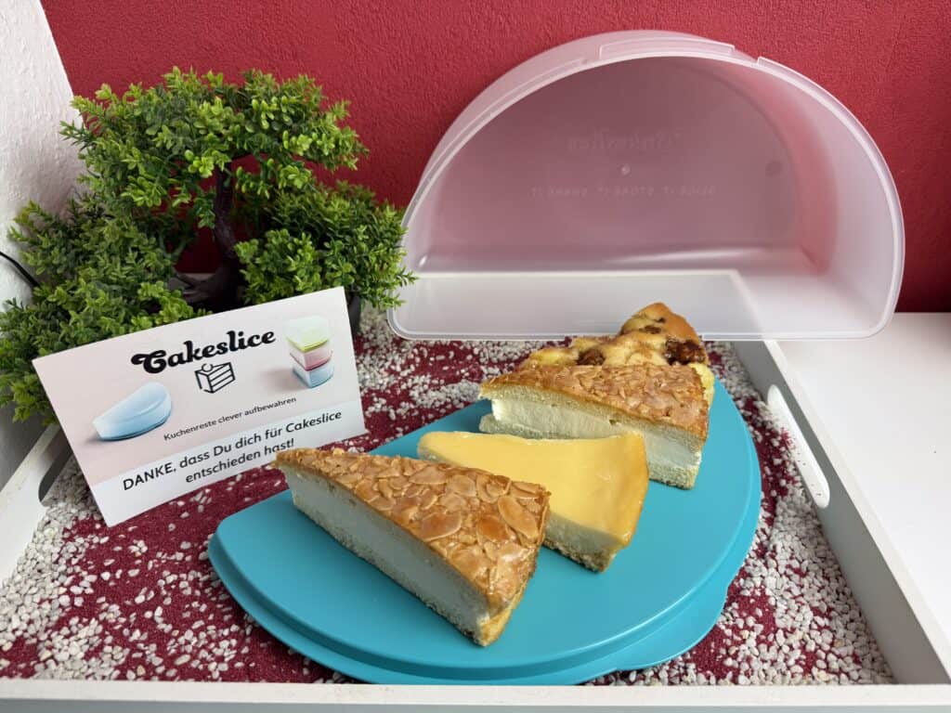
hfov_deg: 71.6
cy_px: 356
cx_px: 476
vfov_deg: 56.8
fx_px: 659
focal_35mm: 24
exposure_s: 1/100
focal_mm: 6.76
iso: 80
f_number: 1.78
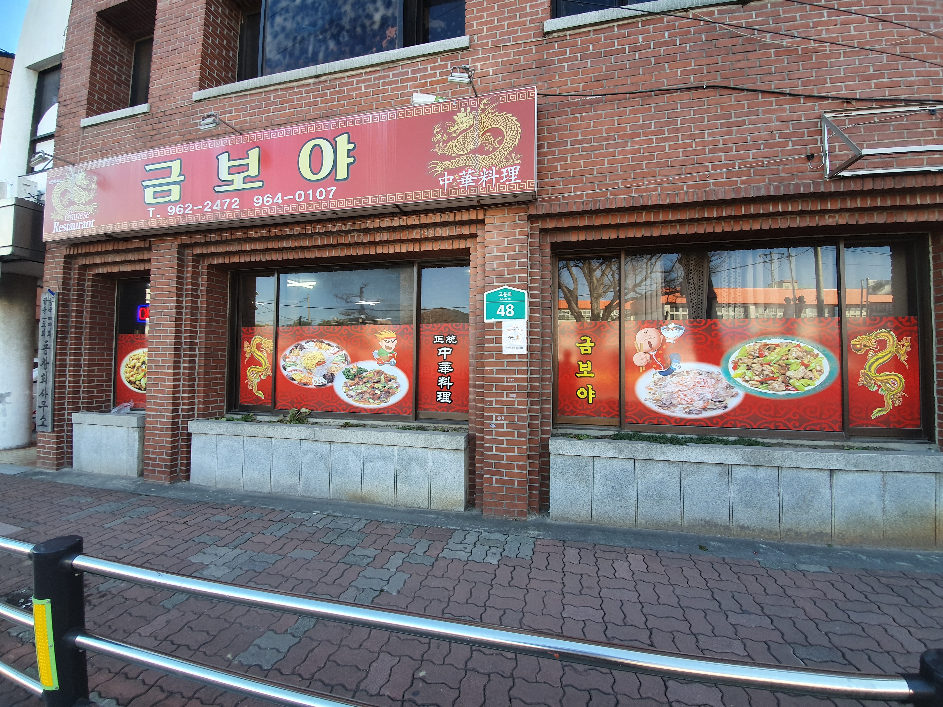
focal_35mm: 13
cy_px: 354
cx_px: 472
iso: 50
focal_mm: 1.8
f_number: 2.2
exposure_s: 1/120
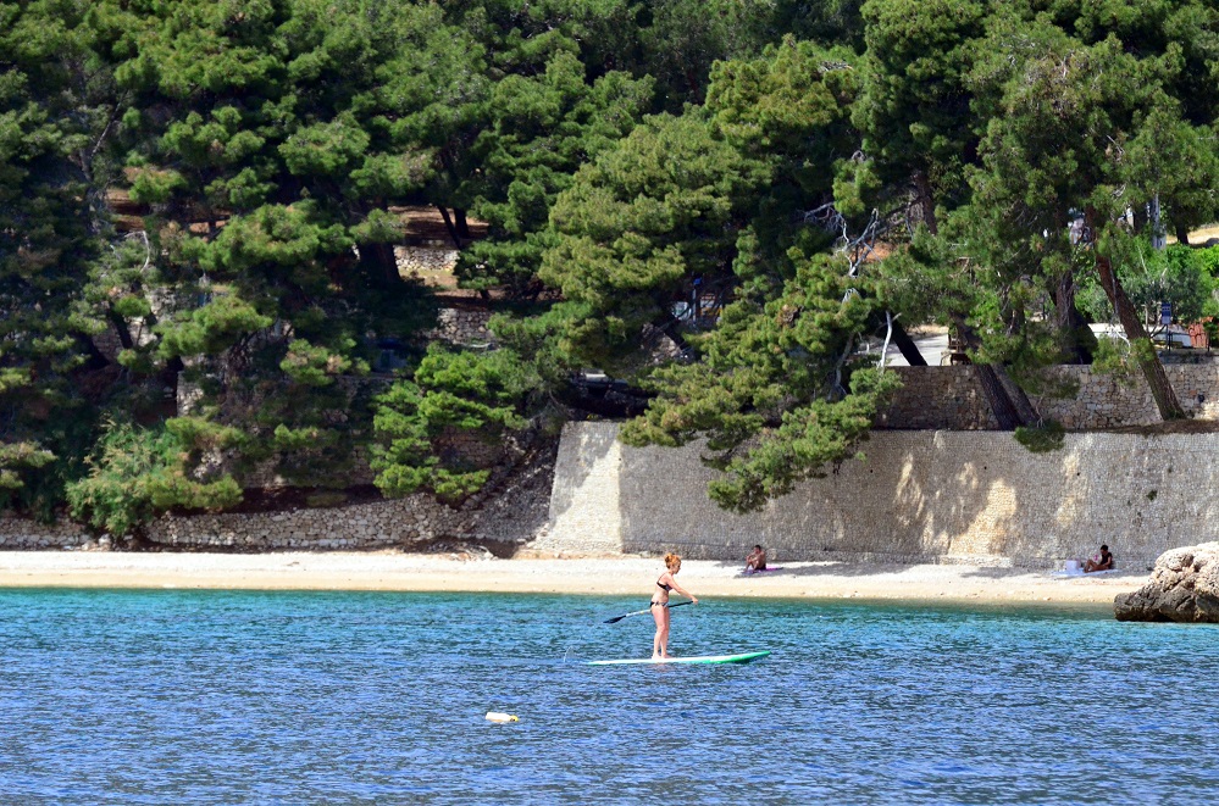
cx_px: 610
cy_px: 403
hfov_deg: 7.1
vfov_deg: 4.7
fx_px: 9881
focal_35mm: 292
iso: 2500
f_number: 6.3
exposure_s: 1/8000
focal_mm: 195
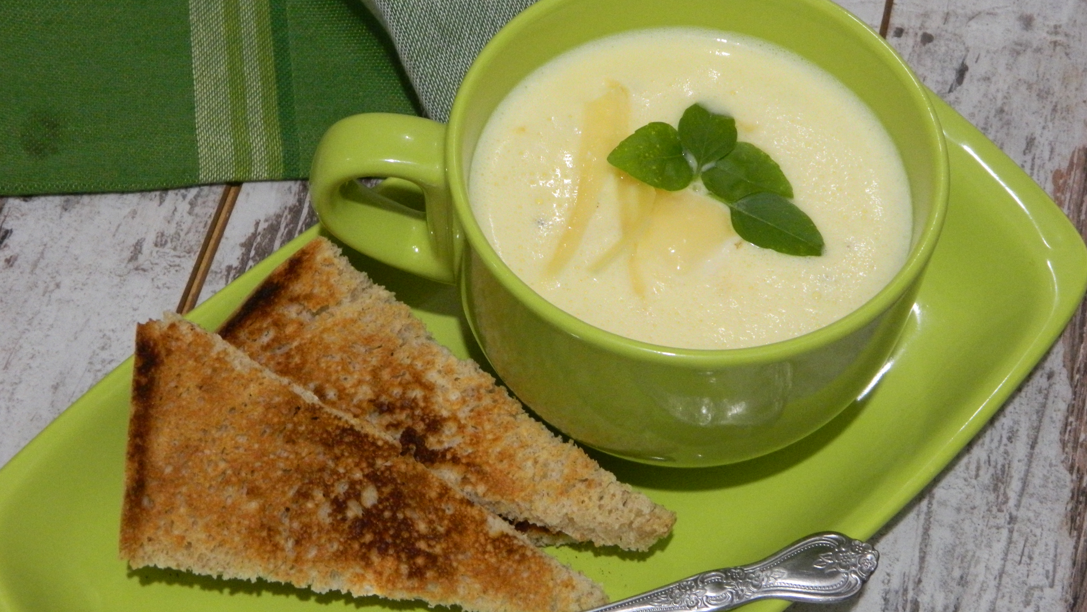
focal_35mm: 83
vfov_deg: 14.6
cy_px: 333
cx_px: 585
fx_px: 2392
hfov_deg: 25.6
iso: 400
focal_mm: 12.6
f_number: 4
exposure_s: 1/15
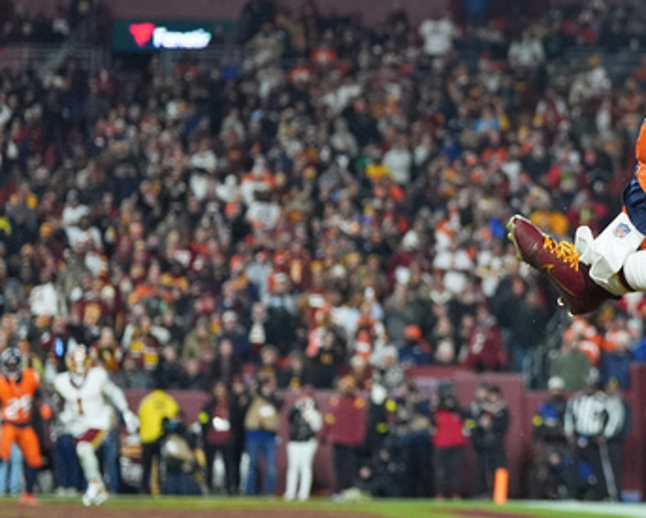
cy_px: 140
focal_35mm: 196
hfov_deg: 9.6
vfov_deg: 7.9
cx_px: 919
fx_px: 3751
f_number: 2.8
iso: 2500
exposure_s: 1/3200
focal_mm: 70
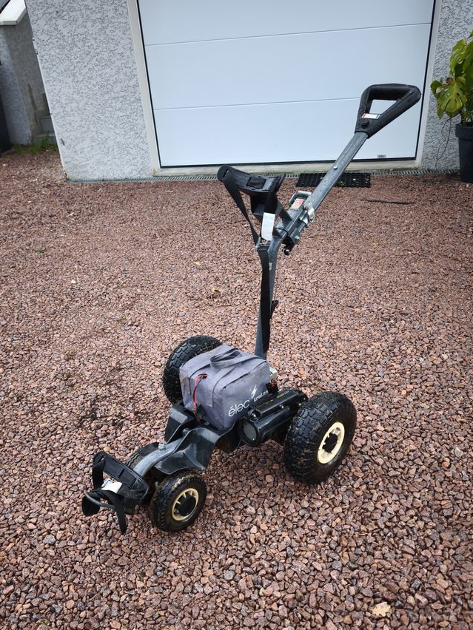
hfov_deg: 51.4
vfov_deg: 65.0
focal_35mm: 27
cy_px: 360
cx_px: 232
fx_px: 492
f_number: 1.6
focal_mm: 6.57
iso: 125
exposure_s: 1/100
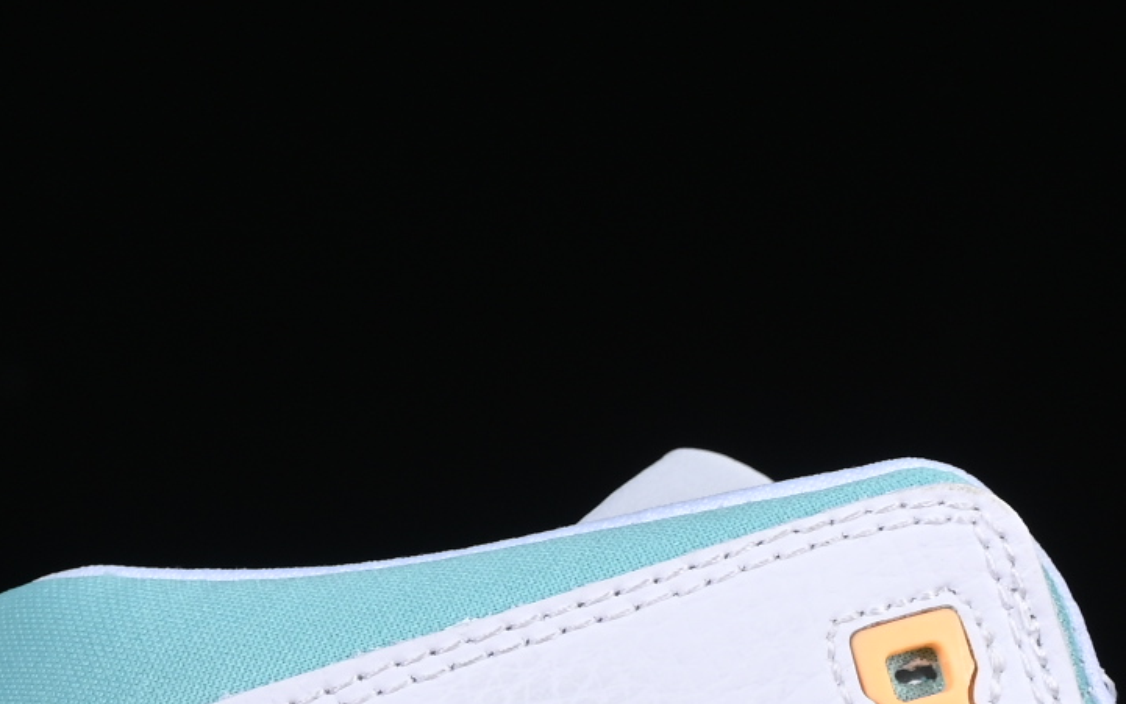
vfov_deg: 4.4
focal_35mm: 295
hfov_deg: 7.1
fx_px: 9055
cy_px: 1283
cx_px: 1213
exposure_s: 1/80
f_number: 8
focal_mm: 50
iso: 160
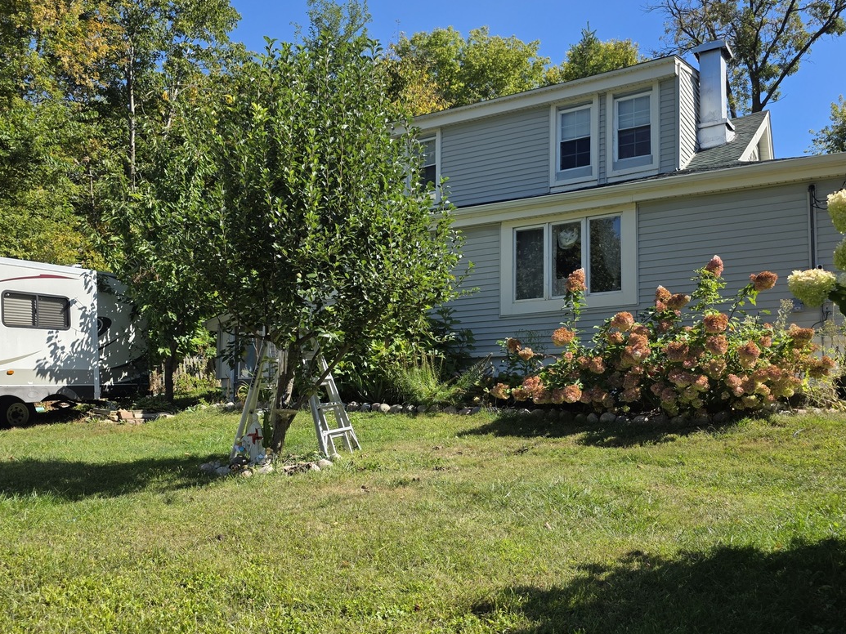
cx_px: 420
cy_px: 348
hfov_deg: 56.8
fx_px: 782
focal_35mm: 32
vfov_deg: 44.1
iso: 80
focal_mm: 6.3
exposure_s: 1/4057
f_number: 1.7
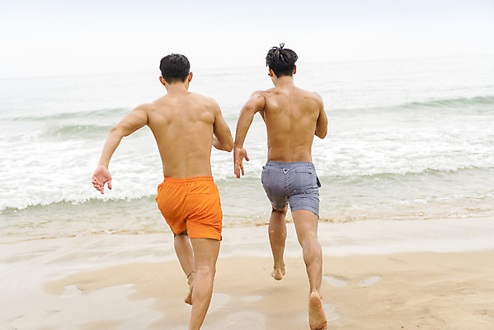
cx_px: 247
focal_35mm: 50
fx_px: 686
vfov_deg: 27.0
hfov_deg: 39.6
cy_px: 165
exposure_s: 1/2500
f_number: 2.8
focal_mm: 50
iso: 200
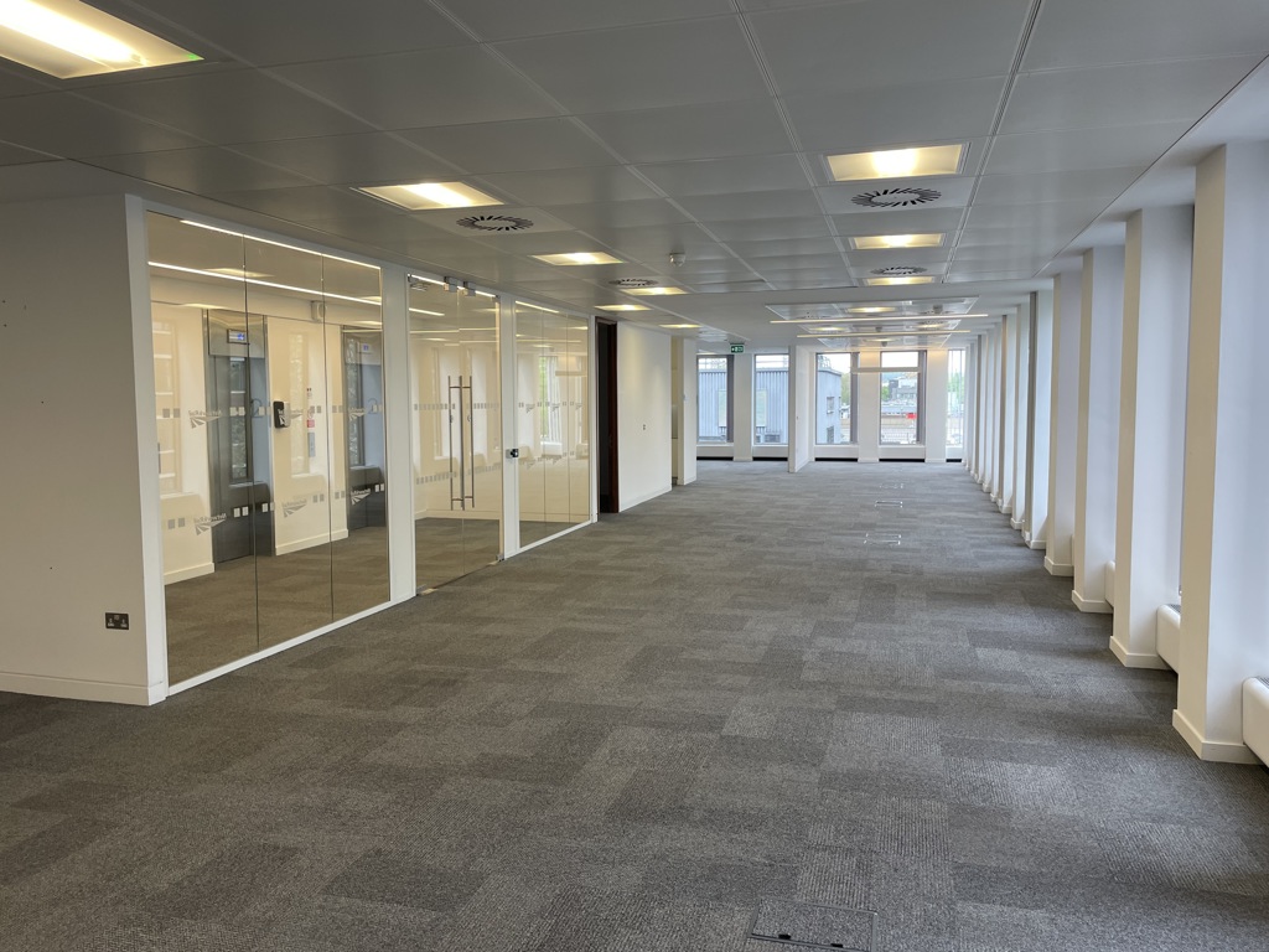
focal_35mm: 26
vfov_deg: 53.1
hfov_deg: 67.3
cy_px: 476
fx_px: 953
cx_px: 634
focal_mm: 4.2
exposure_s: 1/100
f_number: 1.6
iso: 50
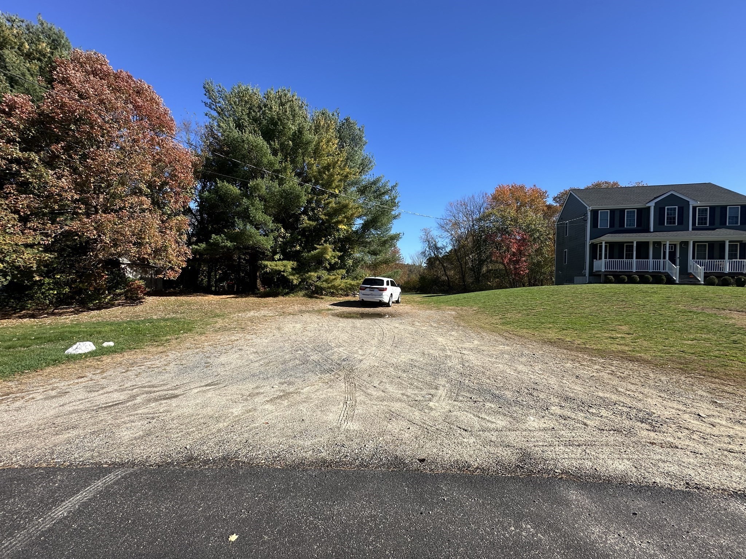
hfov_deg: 102.1
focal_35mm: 14
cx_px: 373
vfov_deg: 85.7
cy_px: 280
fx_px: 302
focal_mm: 2.22
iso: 40
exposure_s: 1/1304
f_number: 2.2
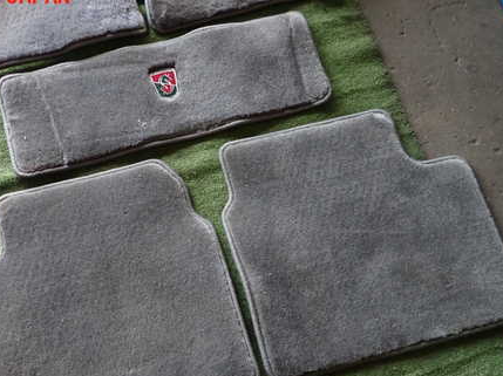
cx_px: 209
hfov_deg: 52.4
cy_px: 245
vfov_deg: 40.2
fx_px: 508
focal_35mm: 35
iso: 125
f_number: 2
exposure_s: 1/60
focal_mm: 4.5
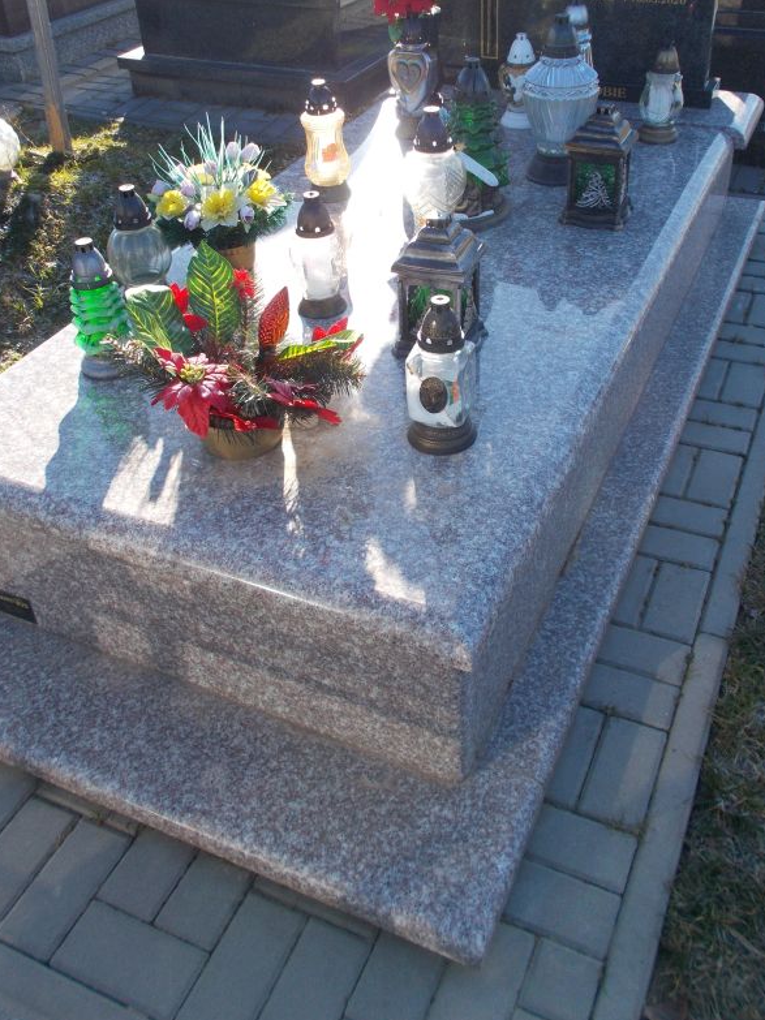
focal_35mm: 34
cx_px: 388
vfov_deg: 53.3
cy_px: 373
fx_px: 1002
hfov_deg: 41.8
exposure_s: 1/320
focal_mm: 4.6
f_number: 3.2
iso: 80
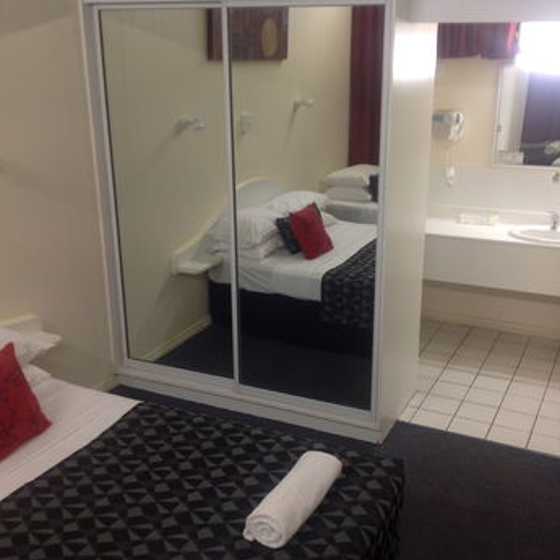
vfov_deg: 39.2
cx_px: 297
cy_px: 287
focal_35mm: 43
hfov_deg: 39.2
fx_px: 787
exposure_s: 1/15
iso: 100
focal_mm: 4.28
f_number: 2.4
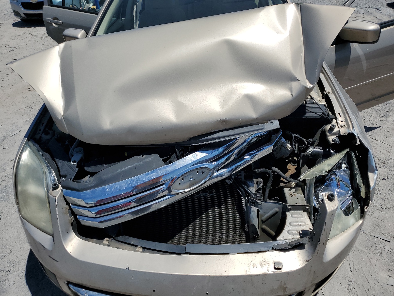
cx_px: 197
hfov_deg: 67.3
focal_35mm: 26
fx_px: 296
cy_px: 148
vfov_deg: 53.1
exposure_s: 1/10000
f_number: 1.5
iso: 50
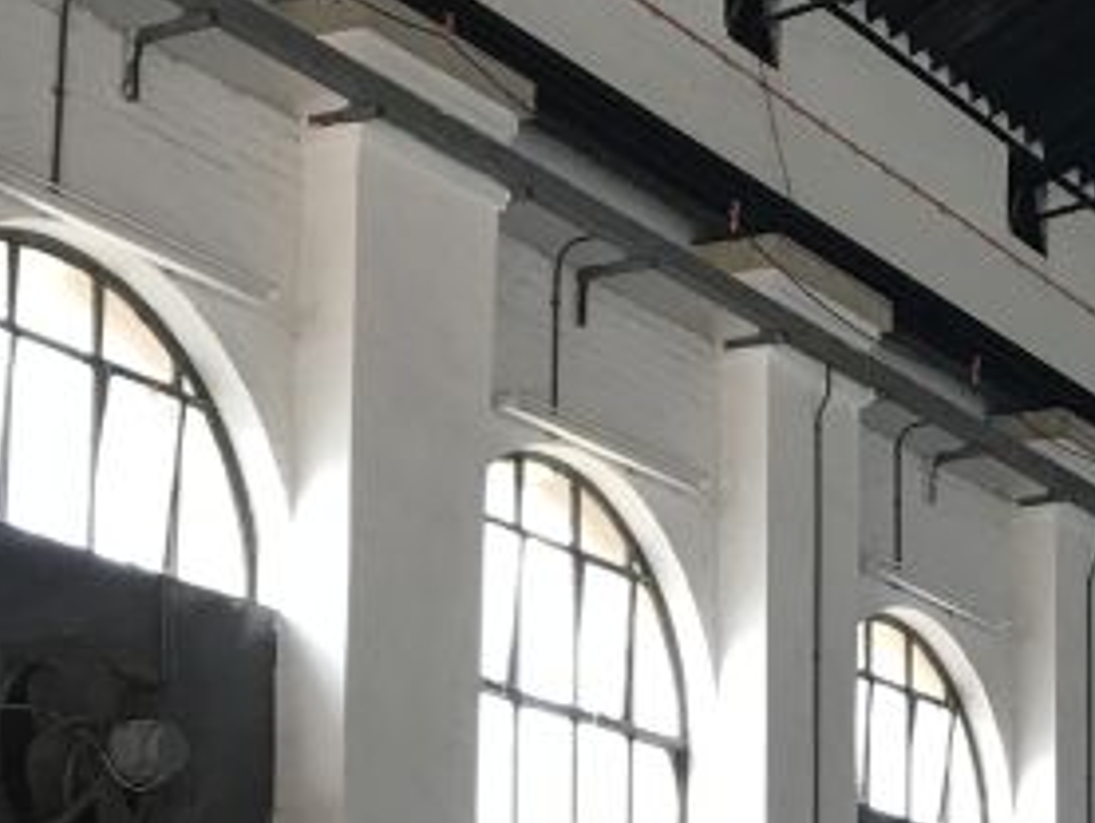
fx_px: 3196
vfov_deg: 14.2
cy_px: 993
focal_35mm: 101
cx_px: 1186
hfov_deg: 18.7
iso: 32
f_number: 1.8
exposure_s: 1/33
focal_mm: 3.99
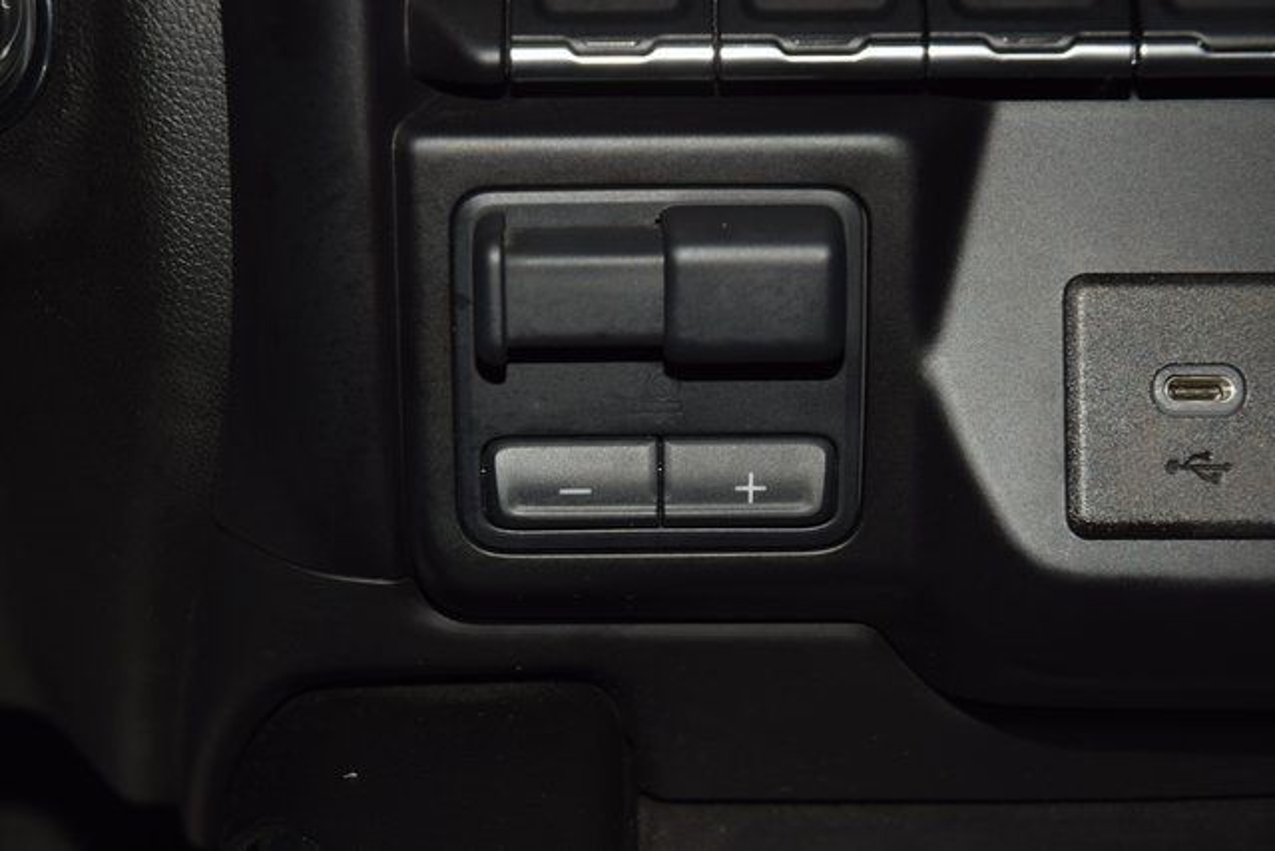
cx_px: 638
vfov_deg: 13.0
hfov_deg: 19.5
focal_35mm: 105
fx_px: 3719
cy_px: 426
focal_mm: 70
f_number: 8
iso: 100
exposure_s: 1/125
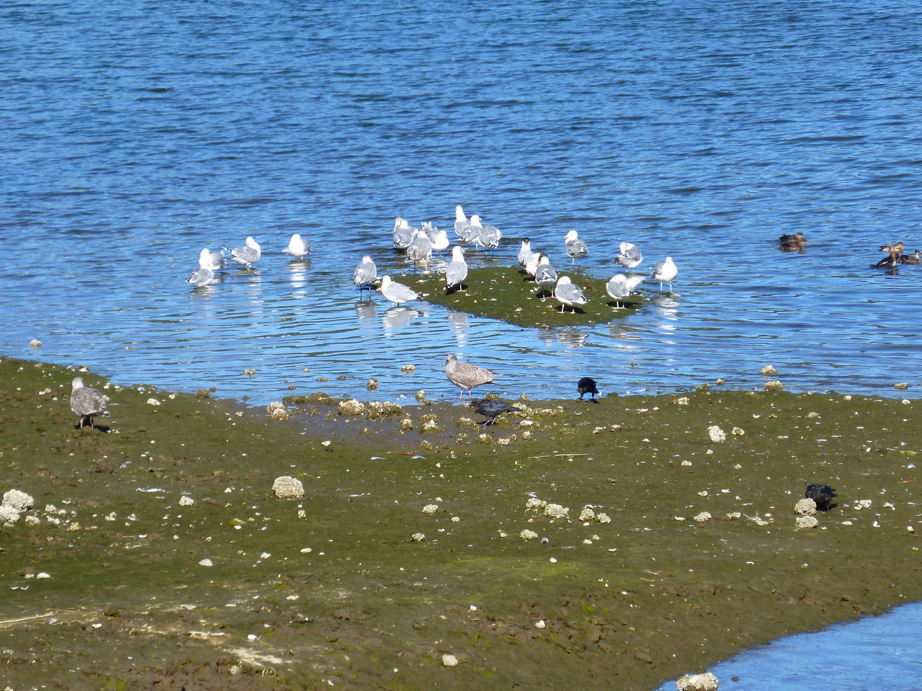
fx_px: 6659
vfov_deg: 5.9
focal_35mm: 250
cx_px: 461
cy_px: 346
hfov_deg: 7.9
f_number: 5.9
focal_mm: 36
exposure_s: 1/160
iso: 80
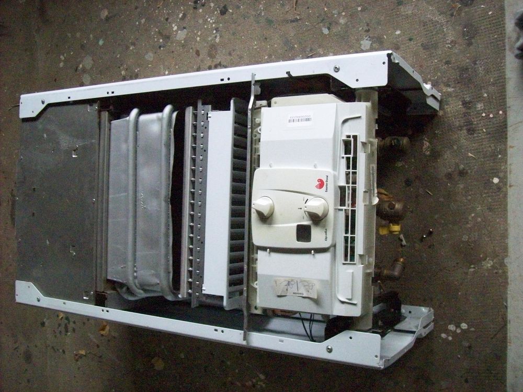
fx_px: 544
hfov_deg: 51.4
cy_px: 196
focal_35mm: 36
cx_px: 262
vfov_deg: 39.6
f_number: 2.7
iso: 681
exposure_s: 1/128
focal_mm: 6
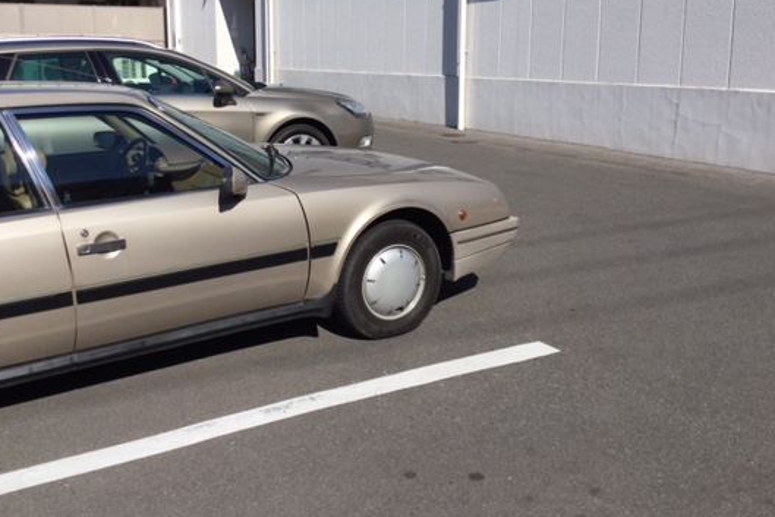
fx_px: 840
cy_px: 192
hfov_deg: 49.4
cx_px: 330
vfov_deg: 34.0
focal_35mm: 39
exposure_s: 1/2146
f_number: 2.4
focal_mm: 3.3
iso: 25
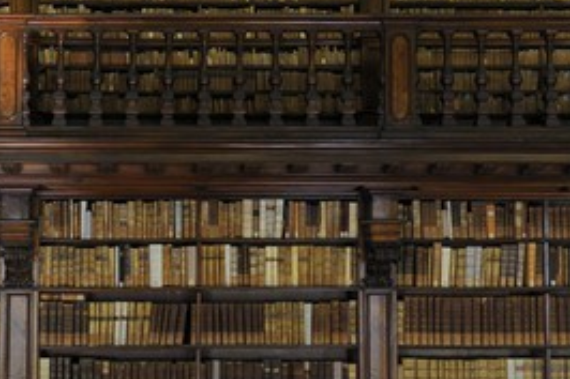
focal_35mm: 60
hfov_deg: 33.2
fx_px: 949
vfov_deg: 22.6
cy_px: 201
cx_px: 199
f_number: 4
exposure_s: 1/40
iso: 800
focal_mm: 38
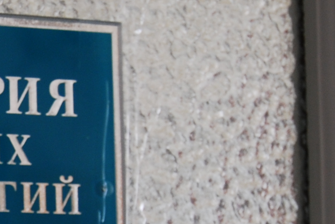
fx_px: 2422
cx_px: -199
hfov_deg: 7.7
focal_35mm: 260
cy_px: 241
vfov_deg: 5.3
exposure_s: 1/40
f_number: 5
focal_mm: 38
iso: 200
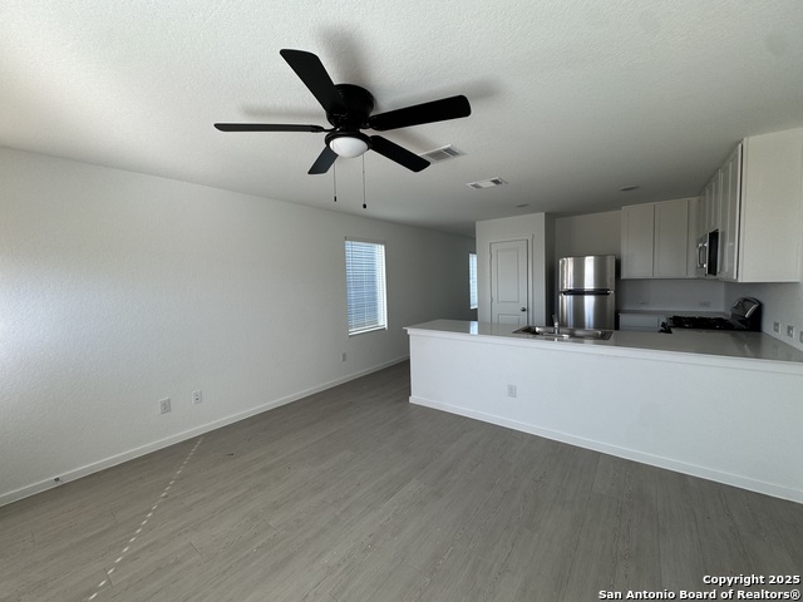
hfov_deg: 102.1
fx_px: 325
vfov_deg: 85.7
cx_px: 402
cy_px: 301
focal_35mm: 14
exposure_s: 1/99
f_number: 2.2
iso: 64
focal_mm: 2.22
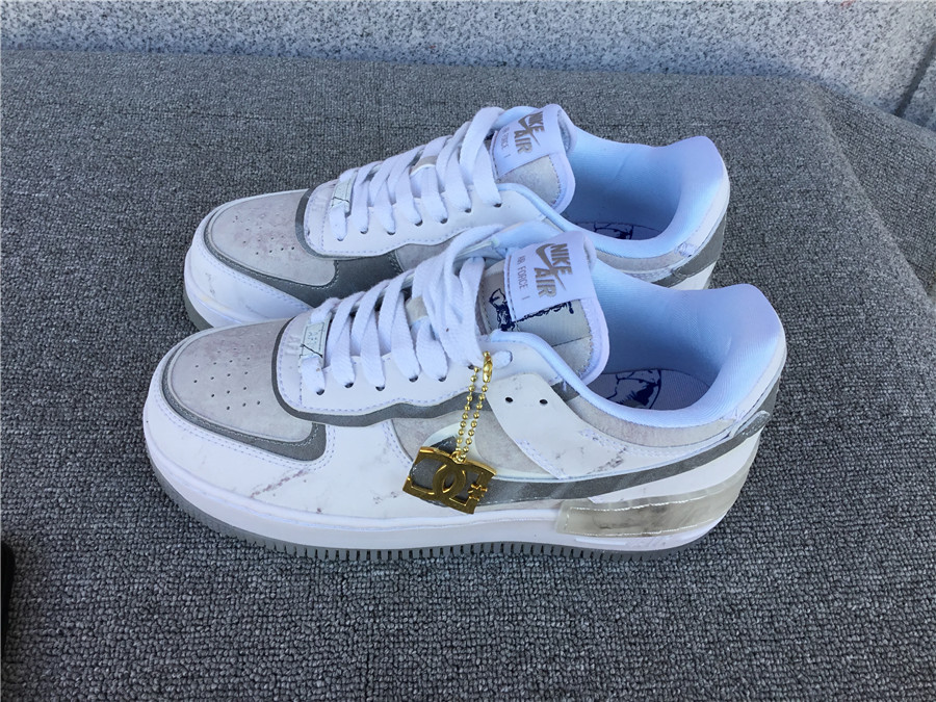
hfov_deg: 58.4
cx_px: 468
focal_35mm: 31
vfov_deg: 45.4
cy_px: 351
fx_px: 838
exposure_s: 1/195
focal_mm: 3.3
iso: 25
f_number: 2.4
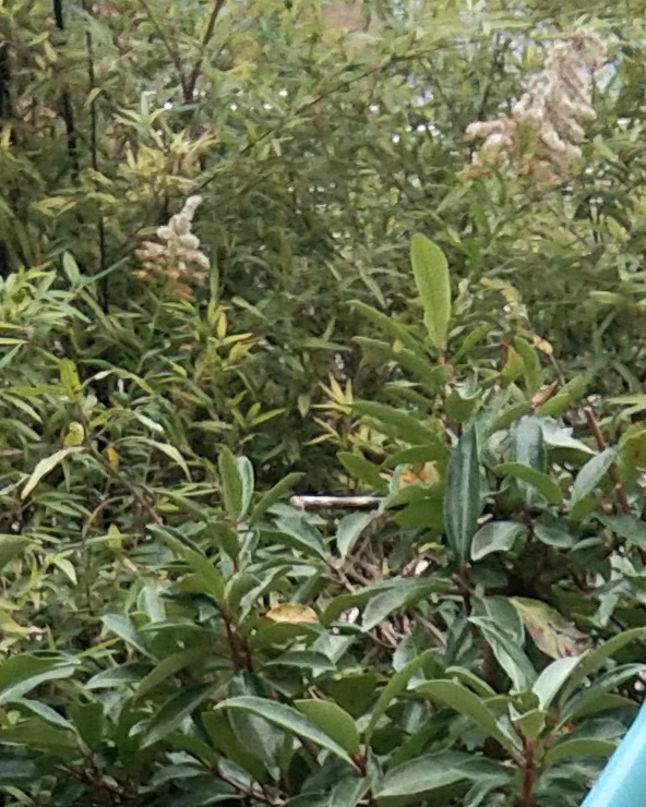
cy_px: 1646
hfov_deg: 9.1
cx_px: 348
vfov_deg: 10.4
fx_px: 4063
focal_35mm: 170
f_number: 2.2
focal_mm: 3.69
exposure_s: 1/50
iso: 200
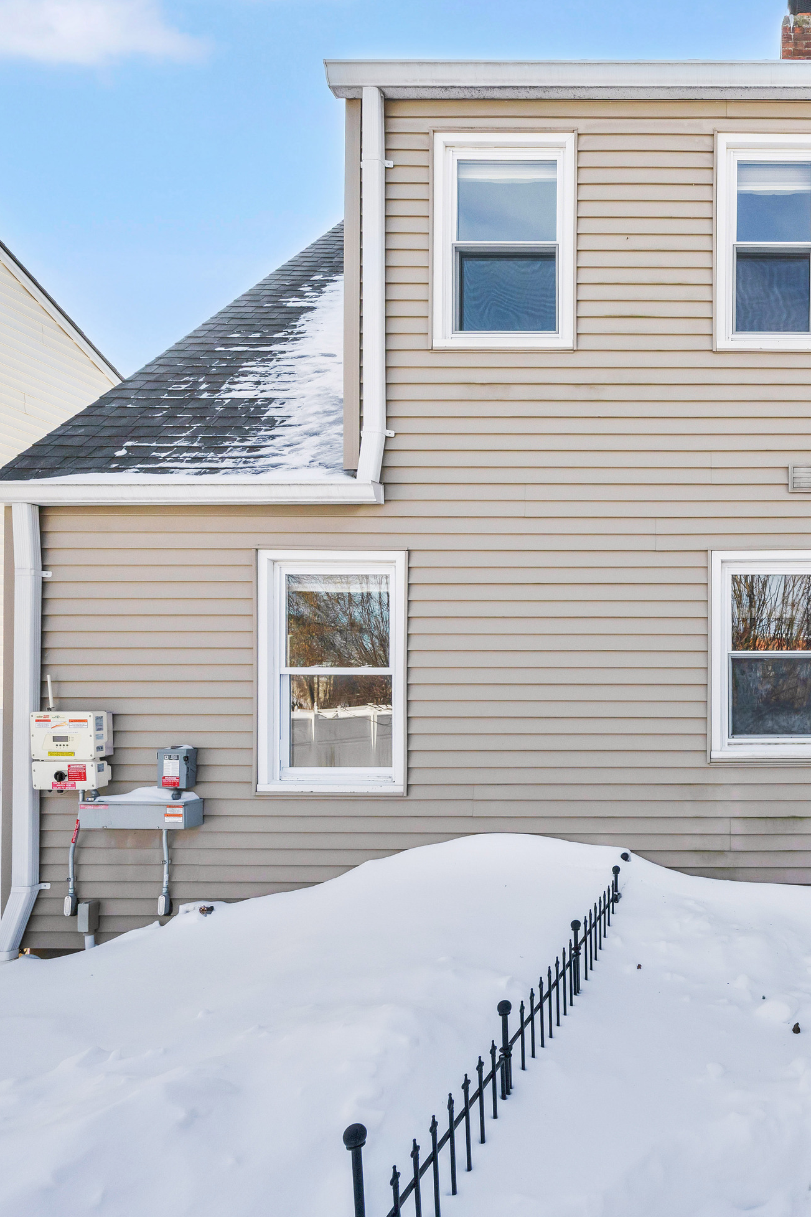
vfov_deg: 78.6
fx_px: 743
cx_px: 775
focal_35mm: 22
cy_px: 624
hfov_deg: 49.0
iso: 250
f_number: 9
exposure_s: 1/1000
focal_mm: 14
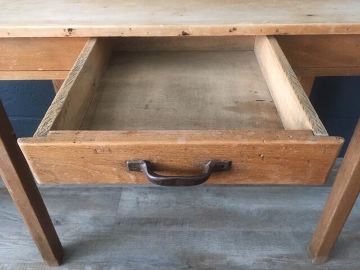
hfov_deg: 61.7
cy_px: 135
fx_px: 302
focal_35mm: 29
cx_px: 180
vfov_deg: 48.2
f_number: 2.2
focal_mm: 4.15
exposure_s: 1/33
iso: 200
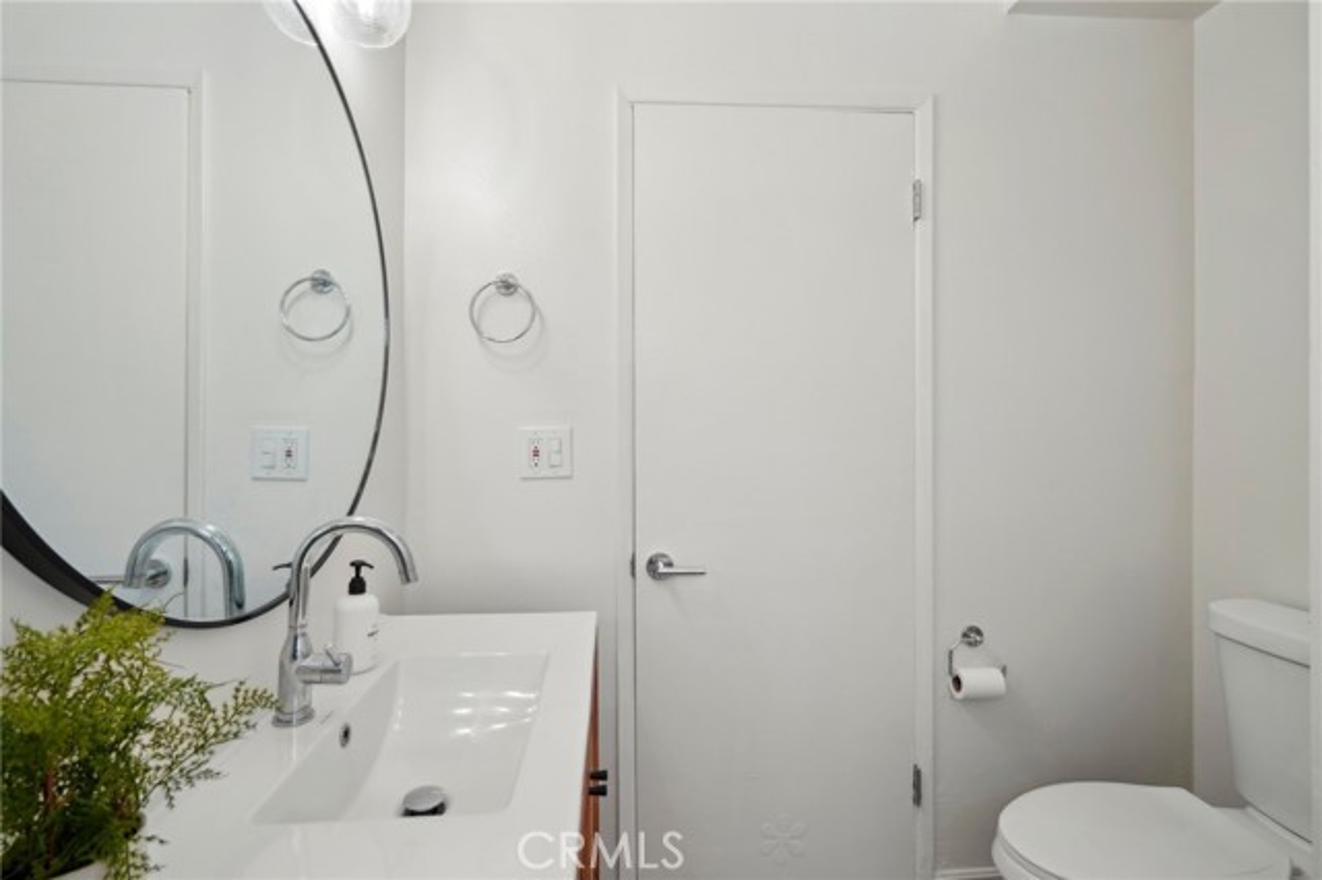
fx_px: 587
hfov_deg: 96.8
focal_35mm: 16
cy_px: 440
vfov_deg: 73.7
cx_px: 661
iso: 320
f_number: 8
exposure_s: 1/30
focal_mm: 16
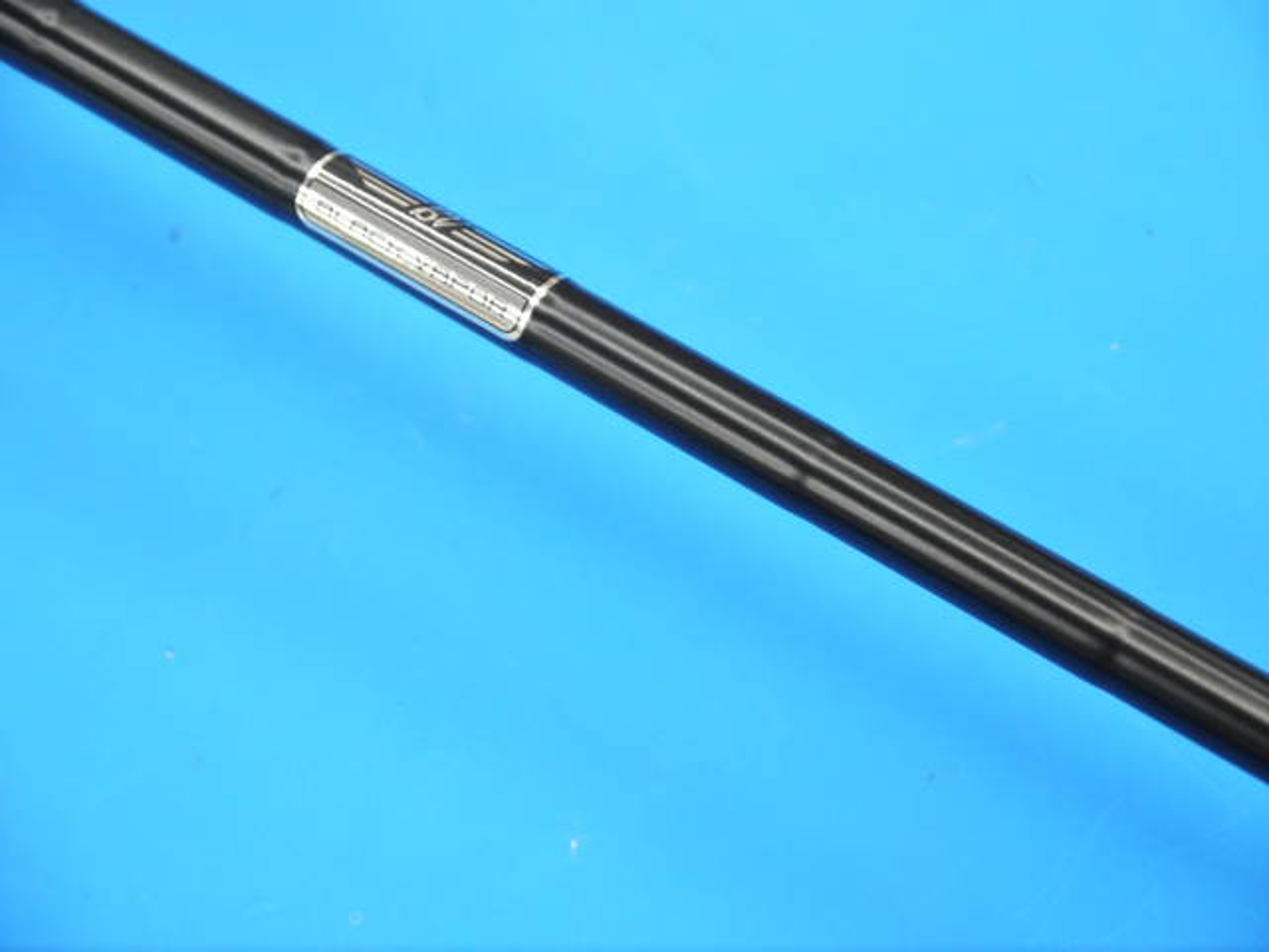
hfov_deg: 23.3
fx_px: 3079
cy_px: 476
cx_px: 634
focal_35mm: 84
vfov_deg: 17.6
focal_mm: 42
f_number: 5.6
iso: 800
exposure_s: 1/100
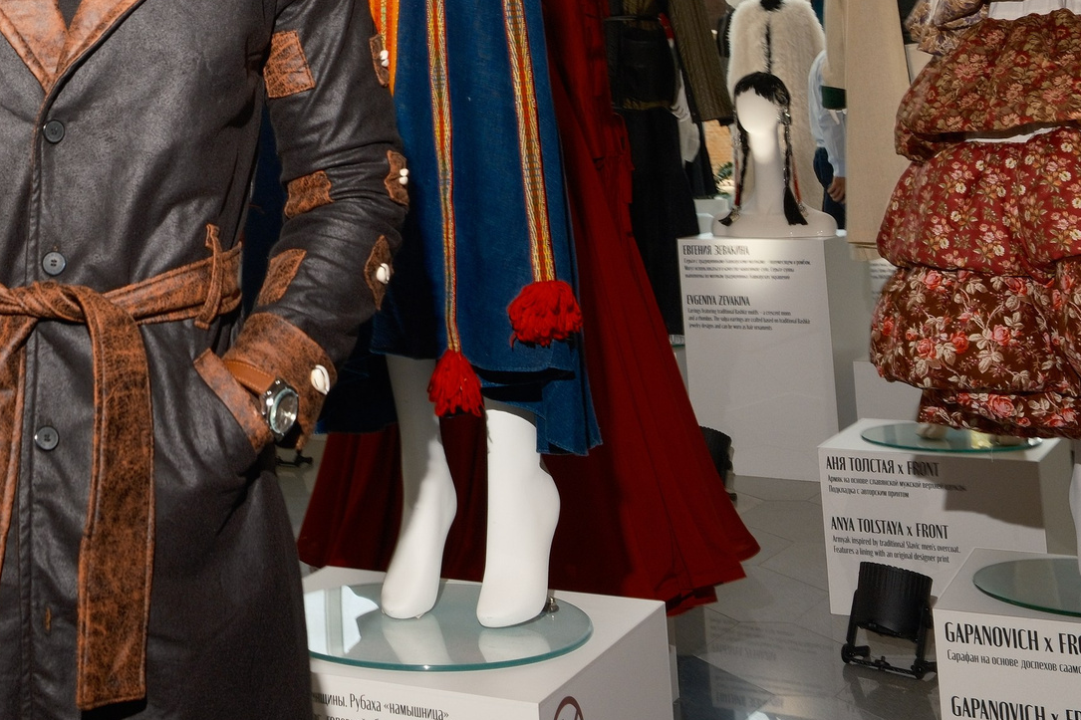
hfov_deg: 31.8
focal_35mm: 59
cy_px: -75
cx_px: 52
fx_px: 1771
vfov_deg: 21.8
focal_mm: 16.5
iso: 400
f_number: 5.6
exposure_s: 1/125
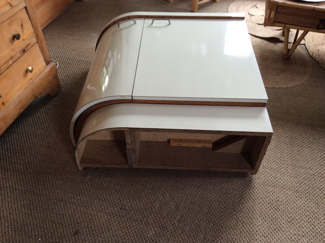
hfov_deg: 56.9
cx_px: 162
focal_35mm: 32
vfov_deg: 44.1
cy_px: 122
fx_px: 300
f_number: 2.4
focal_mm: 3.3
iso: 80
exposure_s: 1/25
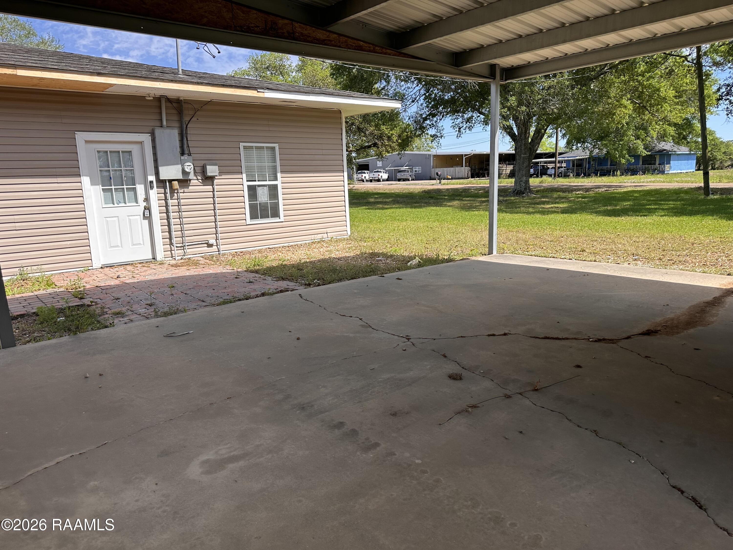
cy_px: 275
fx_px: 508
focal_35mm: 24
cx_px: 366
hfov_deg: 71.6
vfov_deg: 56.8
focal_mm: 6.86
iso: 80
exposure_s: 1/2070
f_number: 1.78
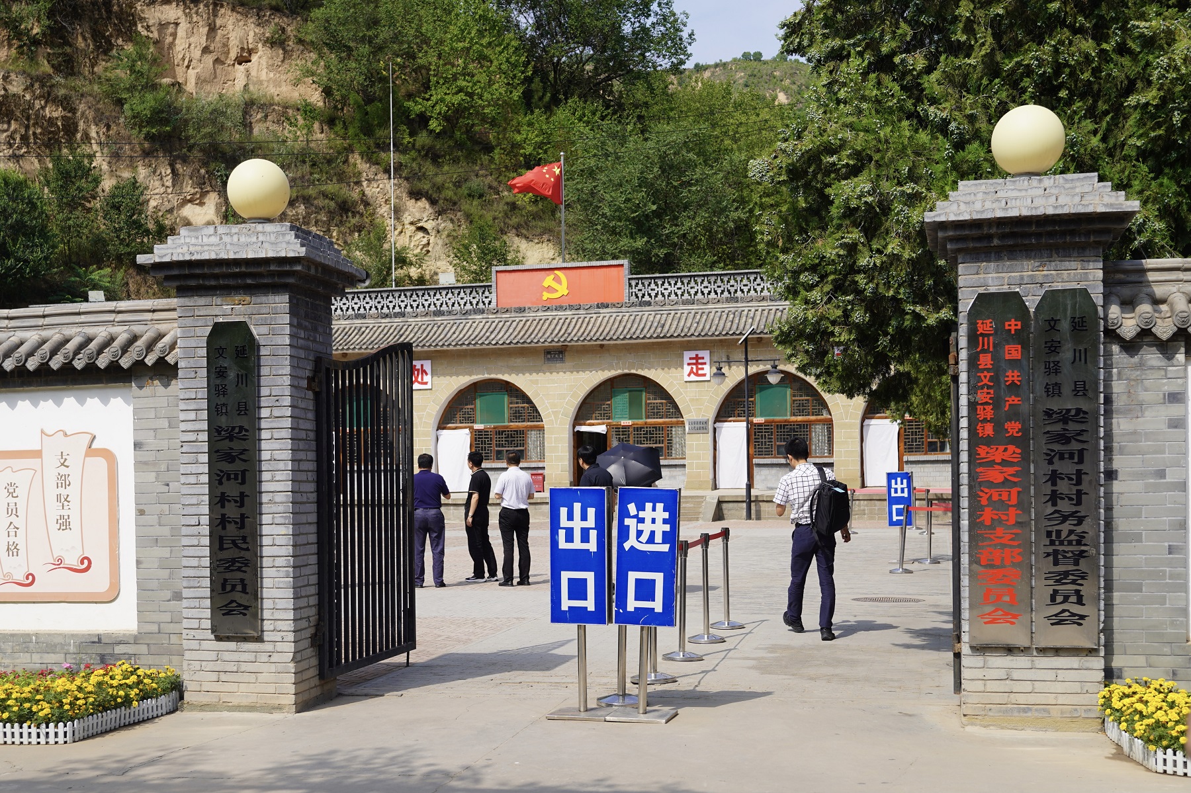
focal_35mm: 42
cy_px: 396
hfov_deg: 46.4
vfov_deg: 31.9
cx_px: 596
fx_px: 1389
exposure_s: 1/500
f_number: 5.6
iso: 100
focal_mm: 42
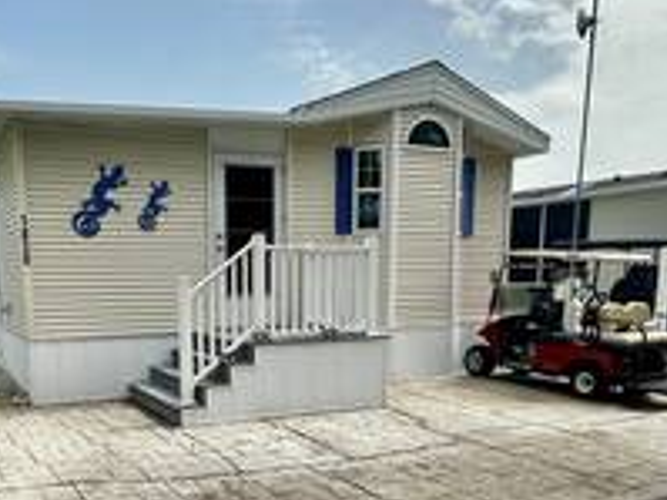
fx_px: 693
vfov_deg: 38.2
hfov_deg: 50.8
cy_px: 396
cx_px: 248
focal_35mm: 36
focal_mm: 2.22
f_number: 2.2
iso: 40
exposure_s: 1/1742
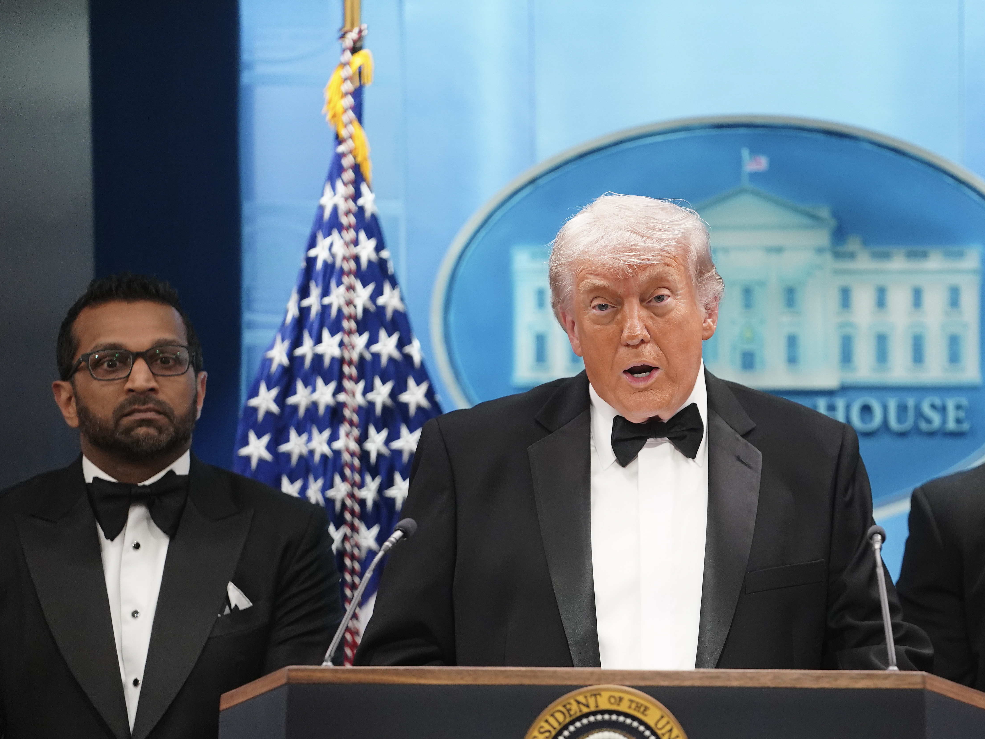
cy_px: 423
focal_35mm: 252
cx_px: 656
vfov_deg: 5.9
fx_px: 7171
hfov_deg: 7.9
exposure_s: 1/320
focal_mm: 194
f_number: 2.8
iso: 3200
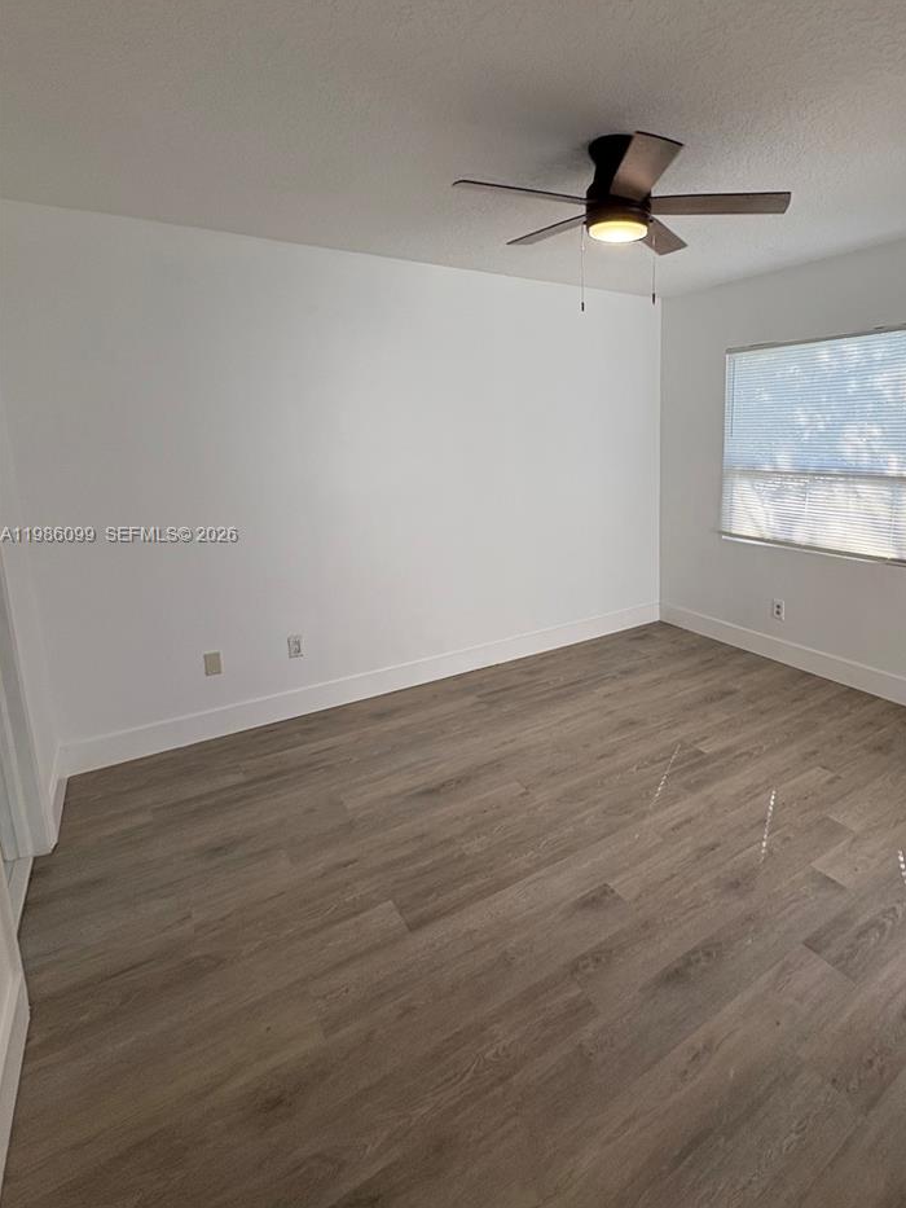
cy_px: 536
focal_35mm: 18
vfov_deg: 87.4
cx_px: 580
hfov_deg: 70.2
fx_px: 628
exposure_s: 1/120
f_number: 2.2
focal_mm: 2.22
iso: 64
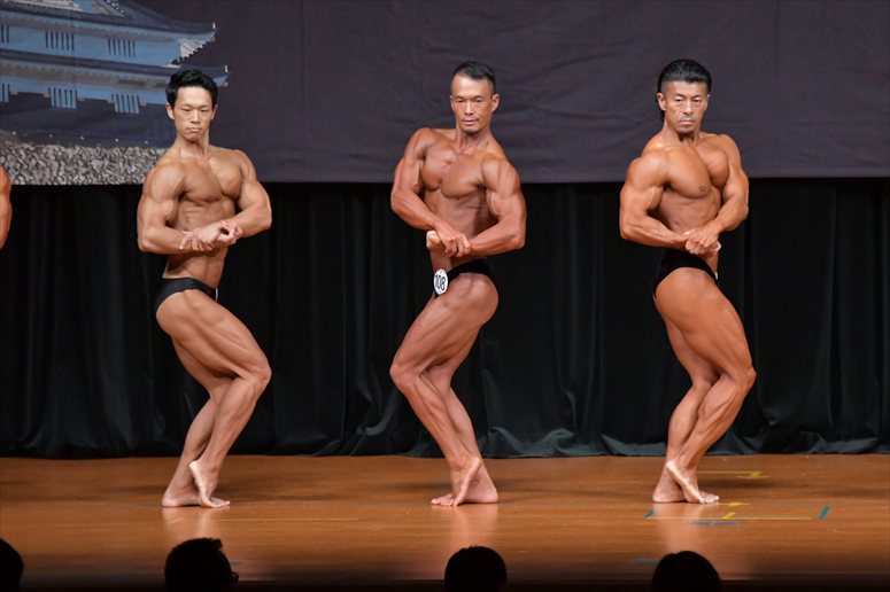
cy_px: 296
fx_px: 6672
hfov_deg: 7.6
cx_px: 445
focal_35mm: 270
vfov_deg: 5.1
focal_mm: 180
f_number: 5.6
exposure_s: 1/400
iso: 5000
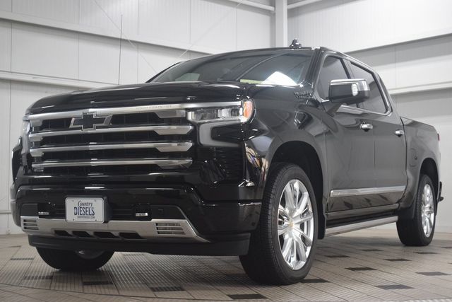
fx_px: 678
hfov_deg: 36.9
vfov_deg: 25.1
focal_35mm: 54
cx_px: 226
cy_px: 151
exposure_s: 1/60
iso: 1100
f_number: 5
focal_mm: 36
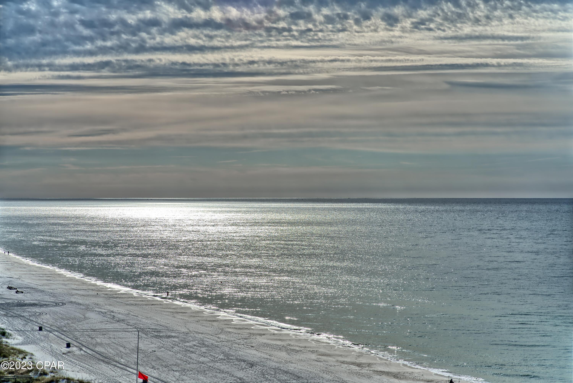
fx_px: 1353
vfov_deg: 16.1
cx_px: 286
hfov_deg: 23.9
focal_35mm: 85
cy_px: 192
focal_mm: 85
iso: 100
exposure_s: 1/1000
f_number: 9.5
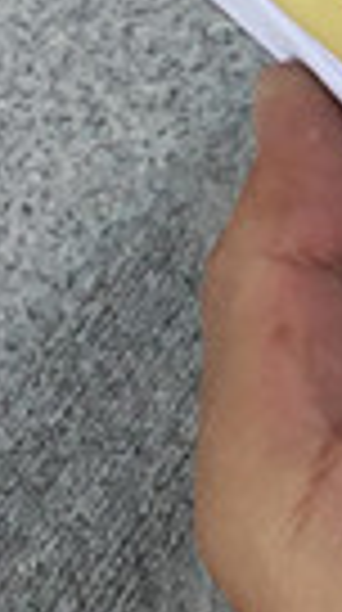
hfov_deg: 5.3
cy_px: -88
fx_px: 3629
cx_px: 738
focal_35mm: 224
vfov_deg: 9.5
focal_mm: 3.3
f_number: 2.4
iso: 25
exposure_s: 1/867
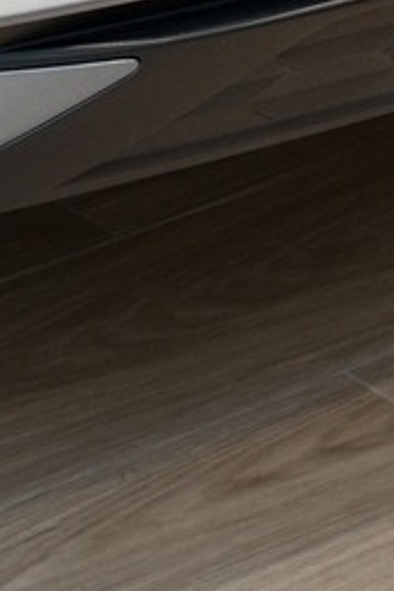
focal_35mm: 229
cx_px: -478
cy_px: -349
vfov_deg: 8.7
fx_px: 3759
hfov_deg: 5.8
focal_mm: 51
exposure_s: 1/125
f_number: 8
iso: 500
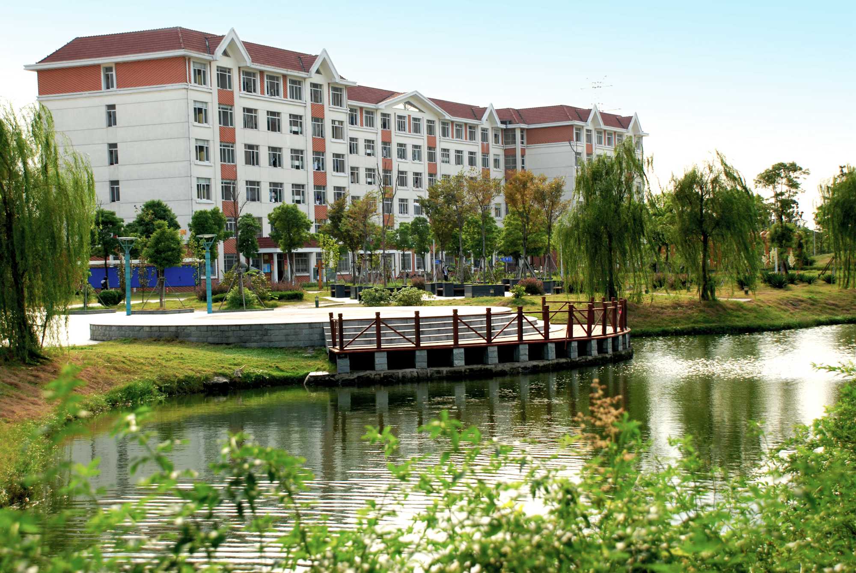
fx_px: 1428
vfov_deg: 22.7
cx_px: 428
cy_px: 286
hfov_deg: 33.4
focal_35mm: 60
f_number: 5.6
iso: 200
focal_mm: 40
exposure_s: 1/125
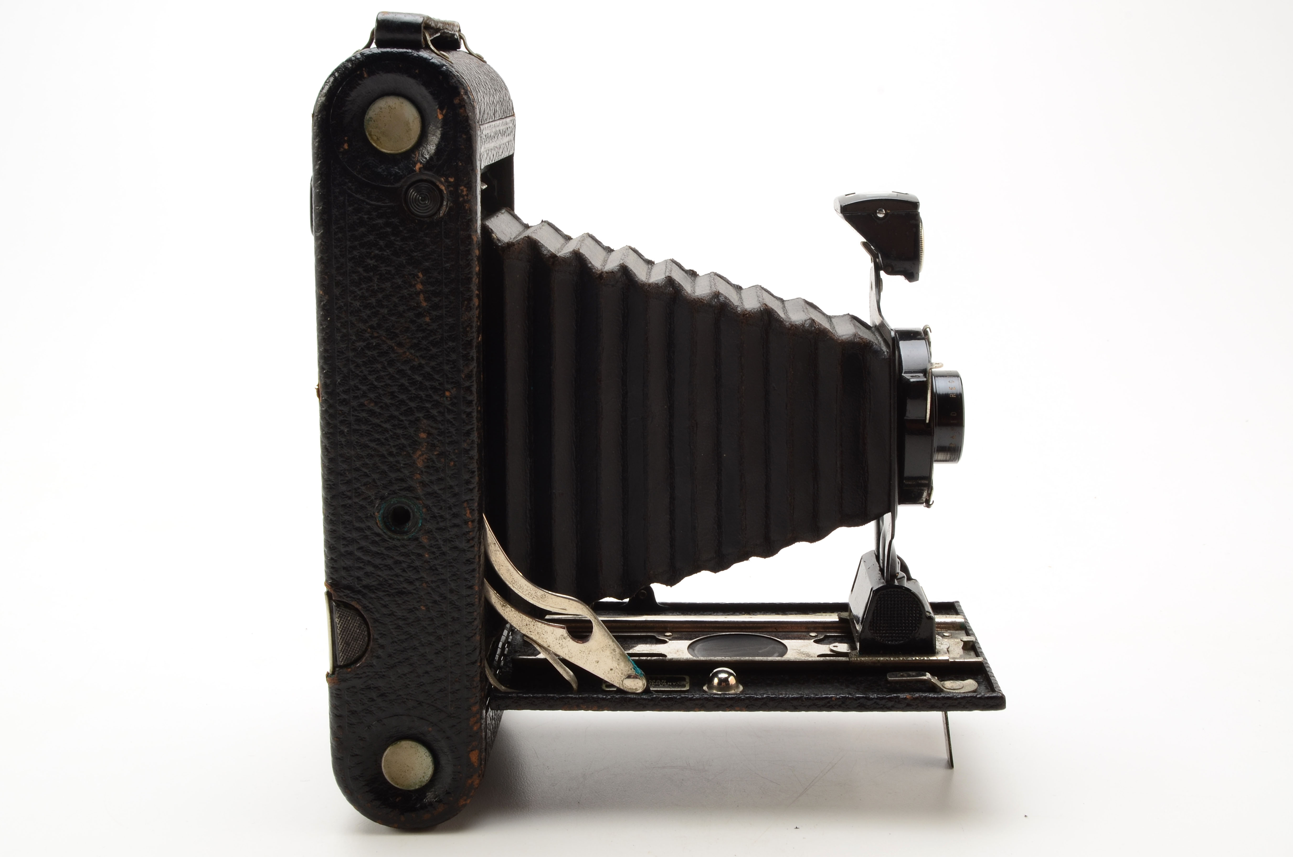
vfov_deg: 28.8
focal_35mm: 46
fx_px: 1667
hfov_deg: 42.4
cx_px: 646
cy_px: 428
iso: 100
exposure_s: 1/160
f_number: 20
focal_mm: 31
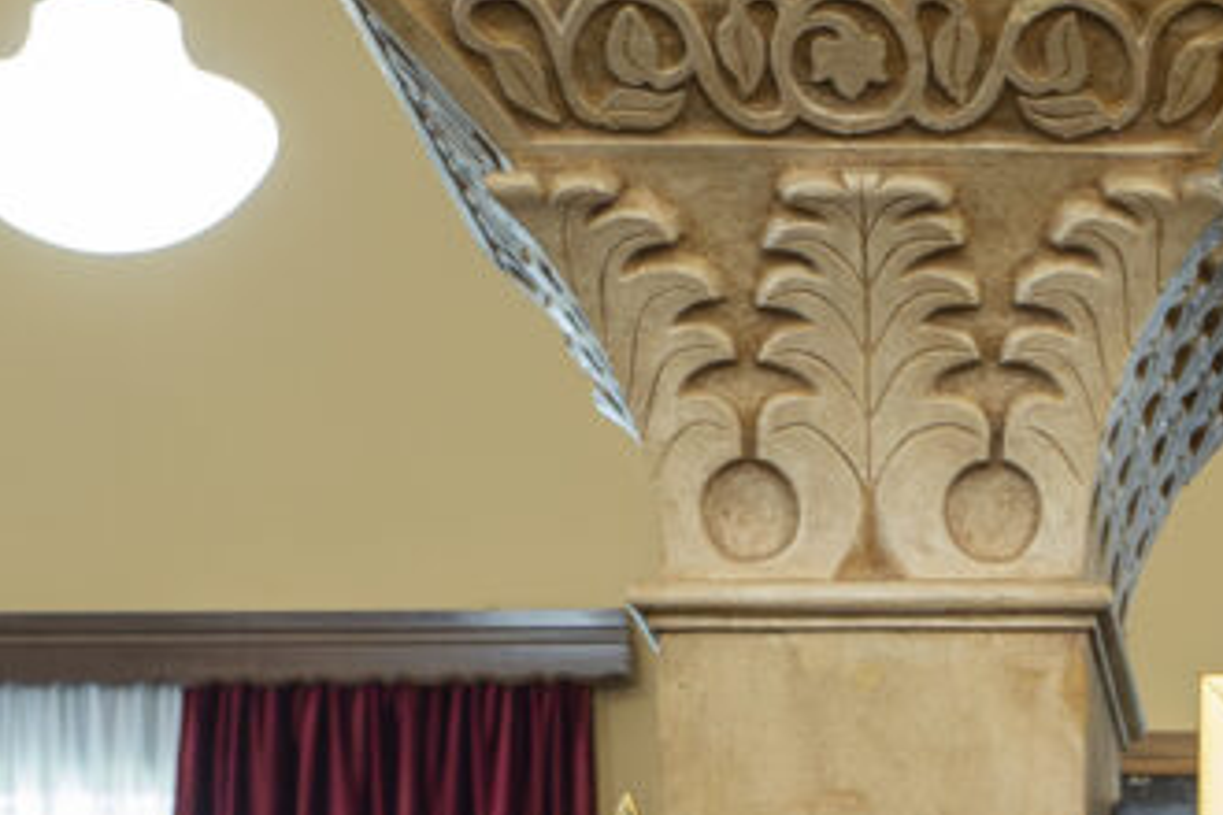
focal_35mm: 217
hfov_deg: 9.3
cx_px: 1508
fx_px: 7371
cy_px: 2284
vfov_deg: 5.9
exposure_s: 1/60
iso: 1600
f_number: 3.2
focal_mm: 28
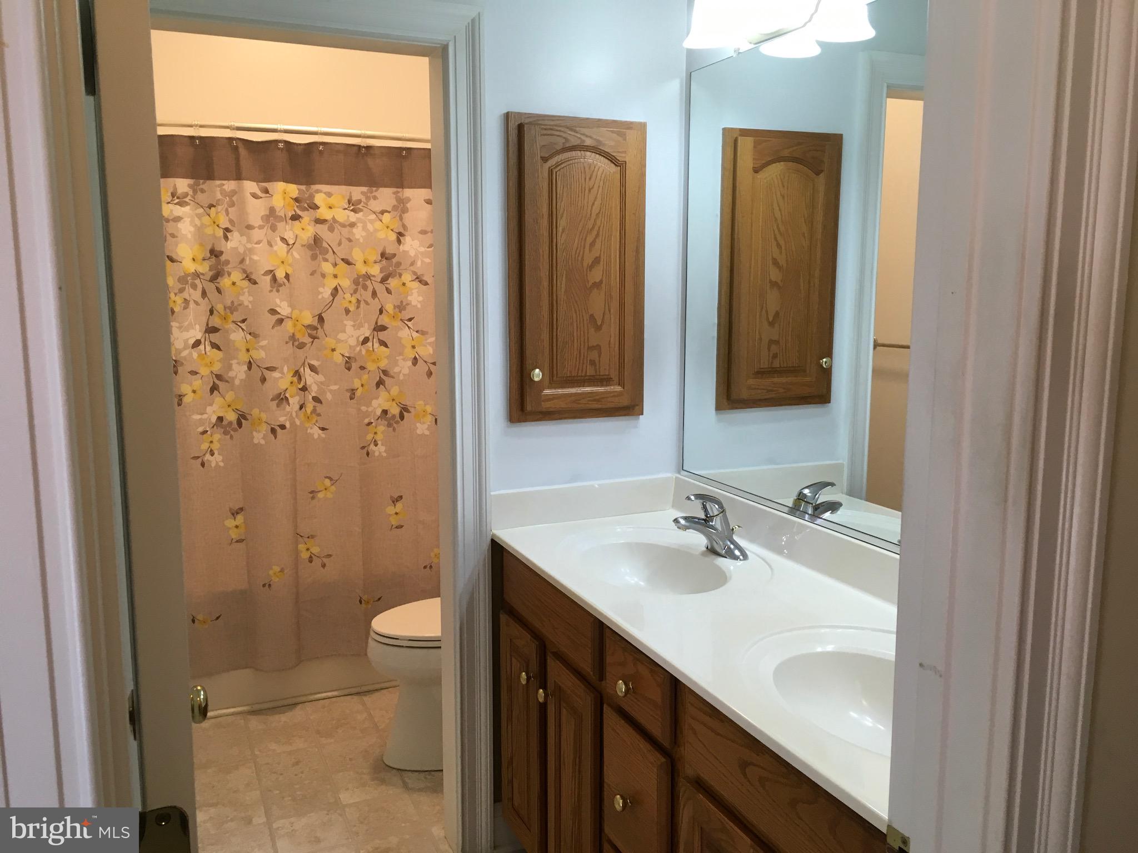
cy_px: 426
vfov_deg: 48.2
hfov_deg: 61.7
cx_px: 569
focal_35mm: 29
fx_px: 953
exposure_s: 1/30
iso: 32
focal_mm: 4.15
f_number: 2.2
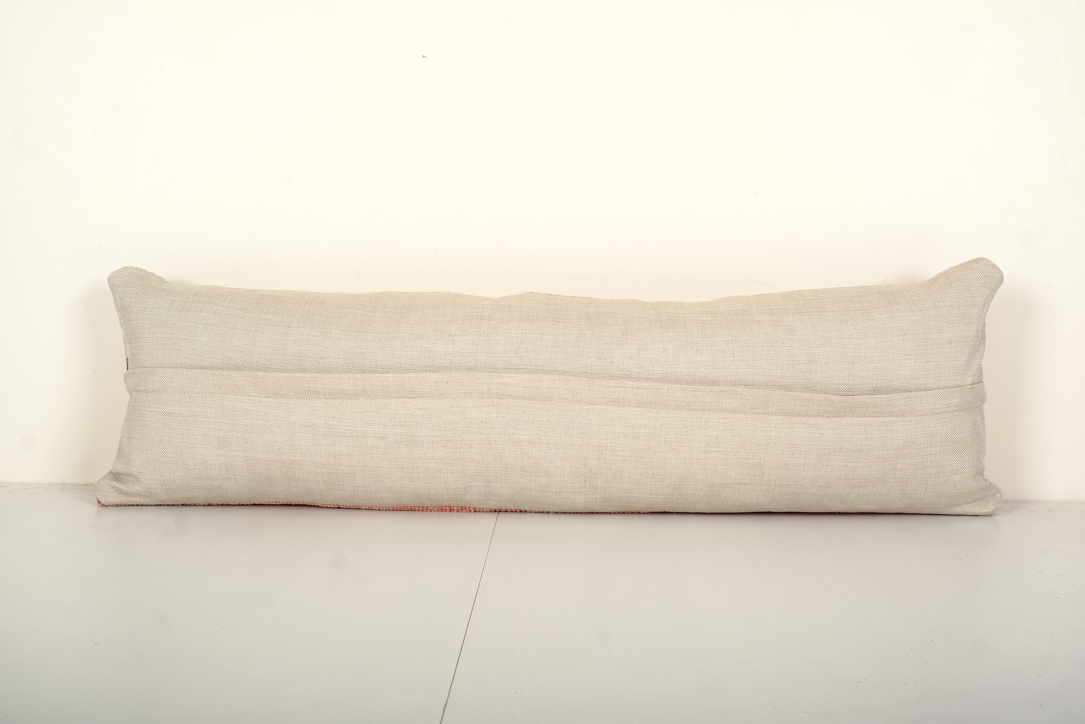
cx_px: 542
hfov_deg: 57.2
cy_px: 362
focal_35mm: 33
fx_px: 995
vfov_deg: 40.0
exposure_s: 1/200
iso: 80
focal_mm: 22.3
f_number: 11
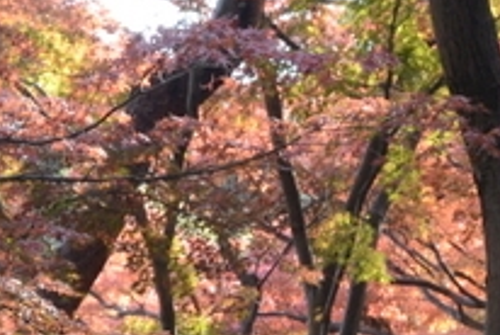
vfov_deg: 4.6
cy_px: 861
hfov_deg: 7.1
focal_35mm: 291
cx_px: 425
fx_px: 4047
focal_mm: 50
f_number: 11
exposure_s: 1/100
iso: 1000
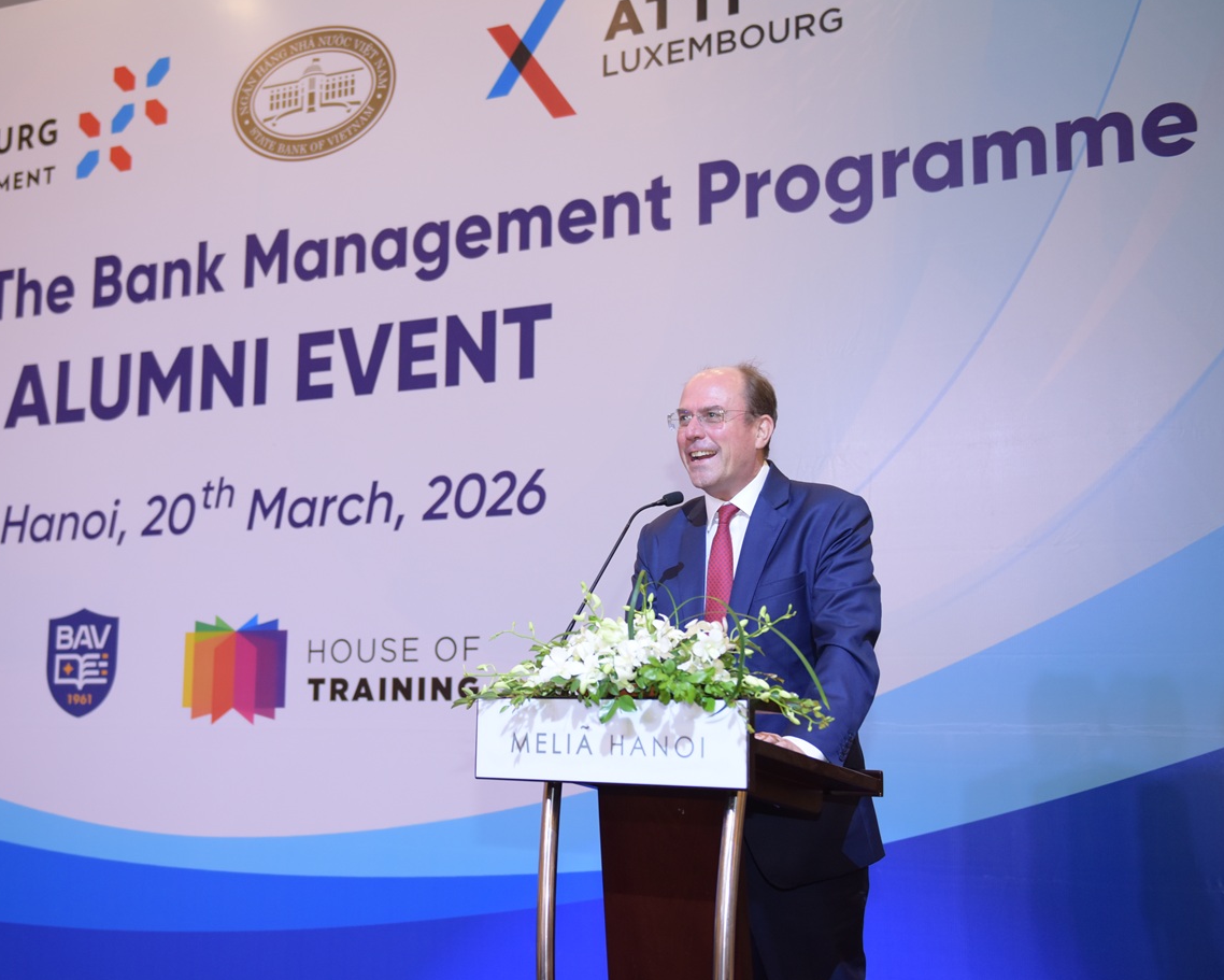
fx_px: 1703
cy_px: 480
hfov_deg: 39.2
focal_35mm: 47
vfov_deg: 32.1
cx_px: 433
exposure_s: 1/125
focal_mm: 38
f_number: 2.8
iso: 800
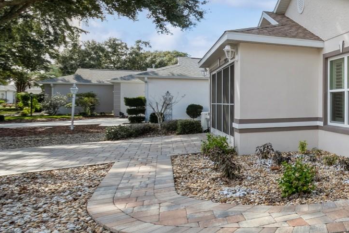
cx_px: 381
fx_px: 320
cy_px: 100
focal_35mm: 33
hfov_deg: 44.2
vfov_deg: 39.9
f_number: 8
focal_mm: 10
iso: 200
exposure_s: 1/250
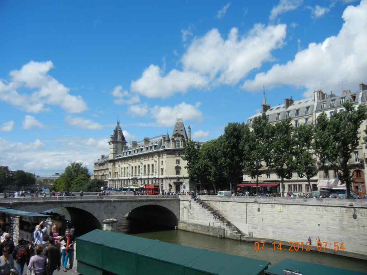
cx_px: 184
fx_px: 318
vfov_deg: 46.8
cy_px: 138
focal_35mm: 30
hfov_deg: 60.0
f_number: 7
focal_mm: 5.4
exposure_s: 1/560
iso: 160
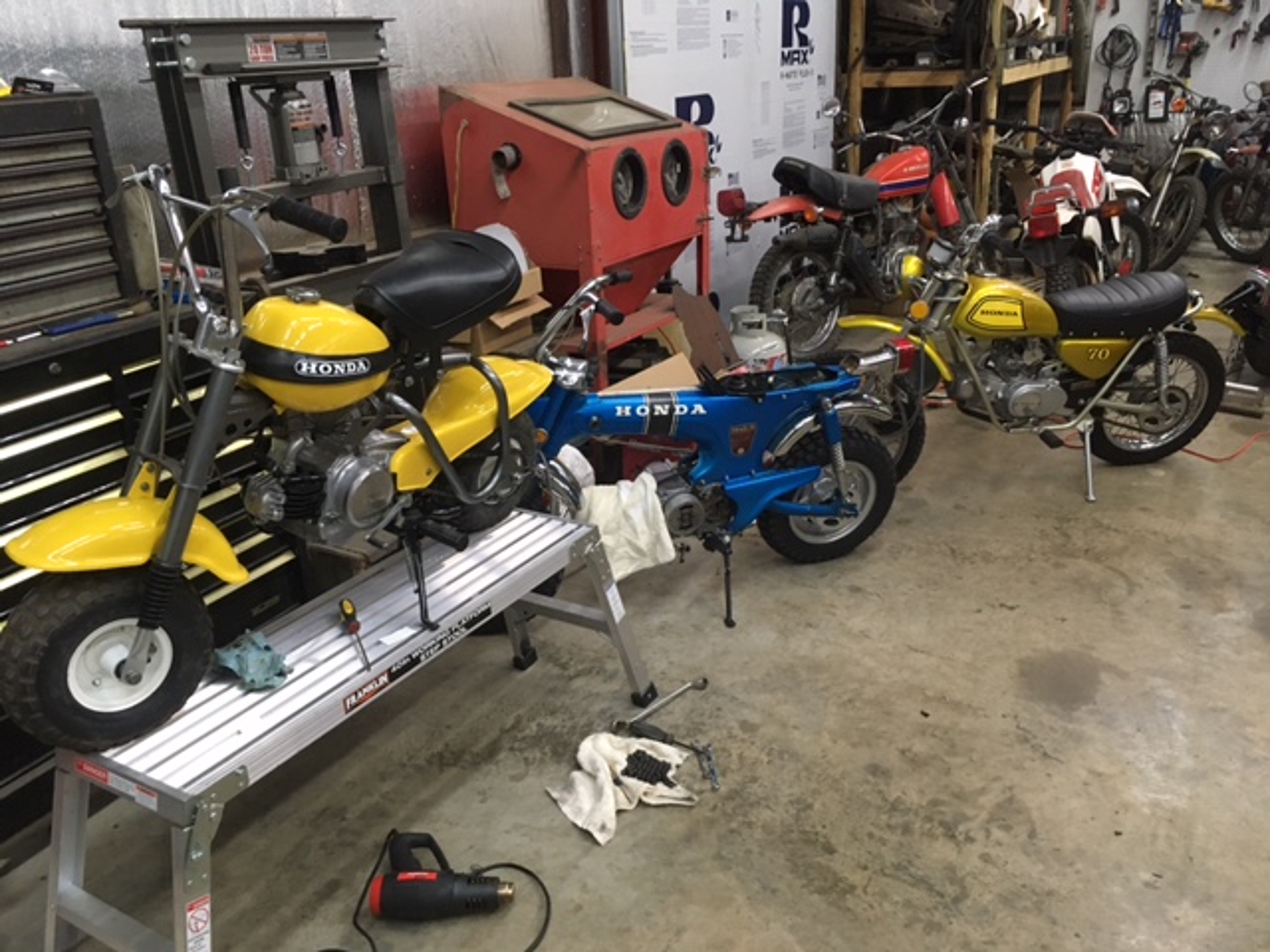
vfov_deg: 48.2
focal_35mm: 29
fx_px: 1064
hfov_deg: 61.7
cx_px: 635
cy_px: 476
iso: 125
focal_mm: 4.15
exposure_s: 1/30
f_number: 2.2
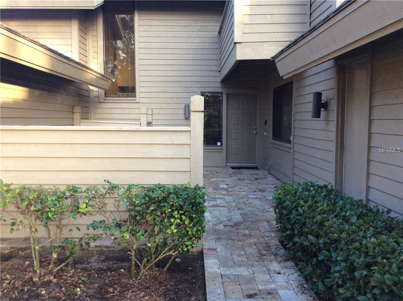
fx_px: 372
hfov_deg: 56.9
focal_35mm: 32
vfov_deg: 44.0
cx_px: 202
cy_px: 150
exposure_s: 1/120
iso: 50
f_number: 2.4
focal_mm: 3.3
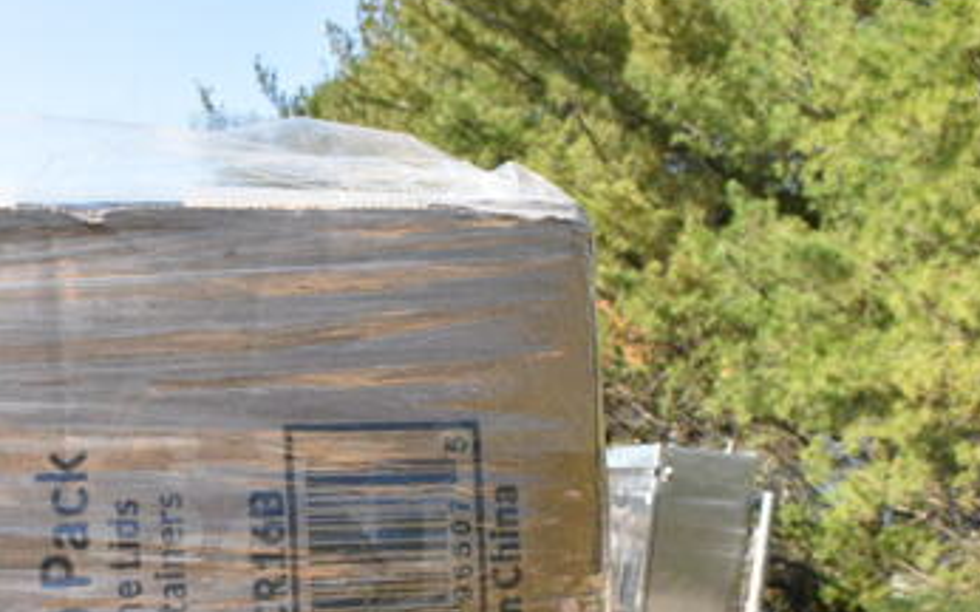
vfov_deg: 23.3
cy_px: 561
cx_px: 272
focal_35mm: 54
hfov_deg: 36.8
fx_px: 1442
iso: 6400
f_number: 18
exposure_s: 1/1250
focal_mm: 20
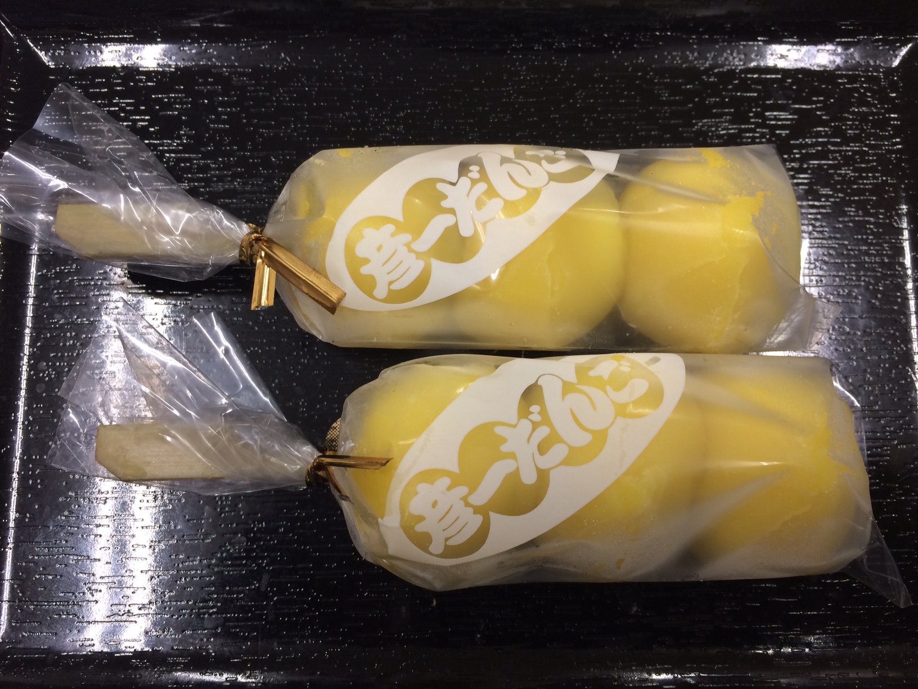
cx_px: 459
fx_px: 769
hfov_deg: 61.7
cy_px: 344
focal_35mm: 29
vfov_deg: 48.2
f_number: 2.2
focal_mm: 4.15
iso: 64
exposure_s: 1/30
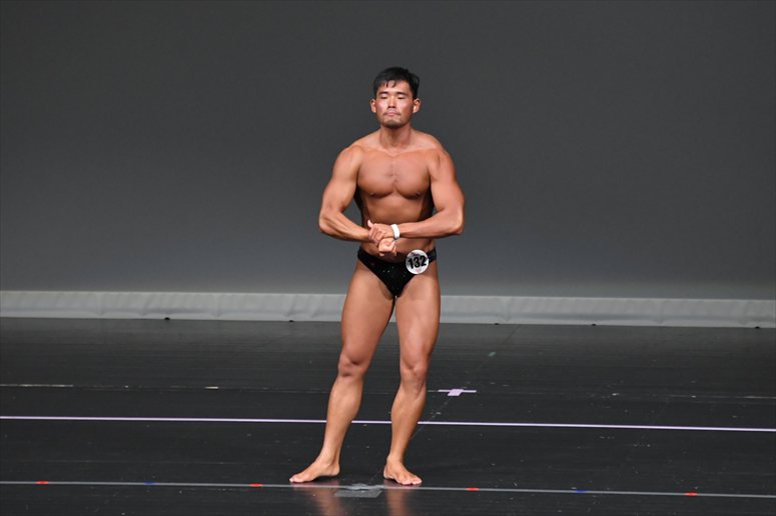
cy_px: 258
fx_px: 7433
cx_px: 388
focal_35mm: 345
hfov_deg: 6.0
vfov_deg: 4.0
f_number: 5.6
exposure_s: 1/400
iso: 4000
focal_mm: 230
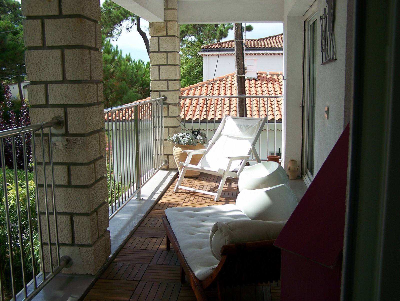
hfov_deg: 49.0
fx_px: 439
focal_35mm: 38
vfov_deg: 37.8
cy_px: 150
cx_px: 200
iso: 80
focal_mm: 6.3
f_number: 2.8
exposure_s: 1/1000
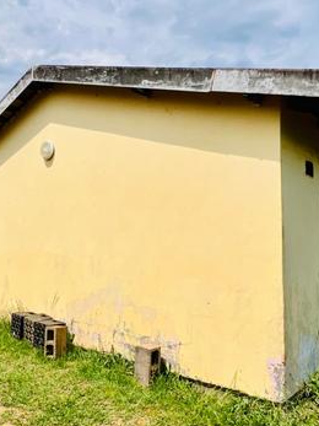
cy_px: 231
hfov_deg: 46.5
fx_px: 369
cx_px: 125
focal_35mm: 30
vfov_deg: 59.9
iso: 32
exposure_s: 1/4065
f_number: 1.8
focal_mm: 1.57
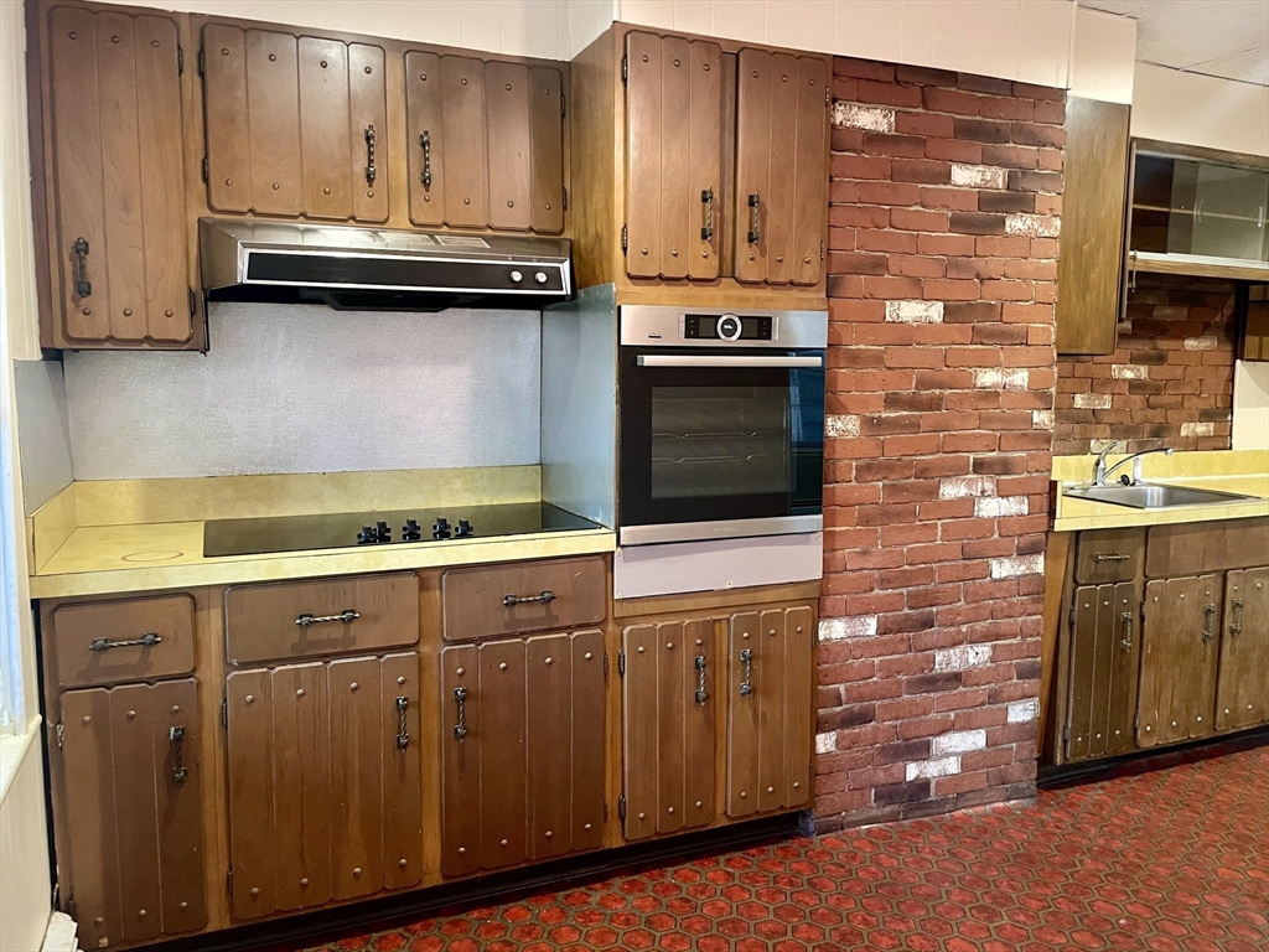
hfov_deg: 67.3
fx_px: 953
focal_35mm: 26
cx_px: 634
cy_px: 476
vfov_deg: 53.1
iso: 500
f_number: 1.6
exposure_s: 1/30
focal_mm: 4.2
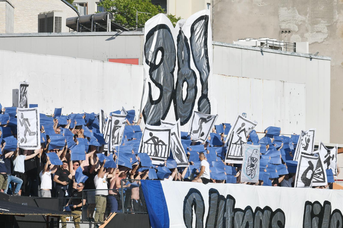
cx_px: 172
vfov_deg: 4.6
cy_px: 114
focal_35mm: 300
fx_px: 2858
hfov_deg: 6.9
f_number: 13
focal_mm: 300
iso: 200
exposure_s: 1/640
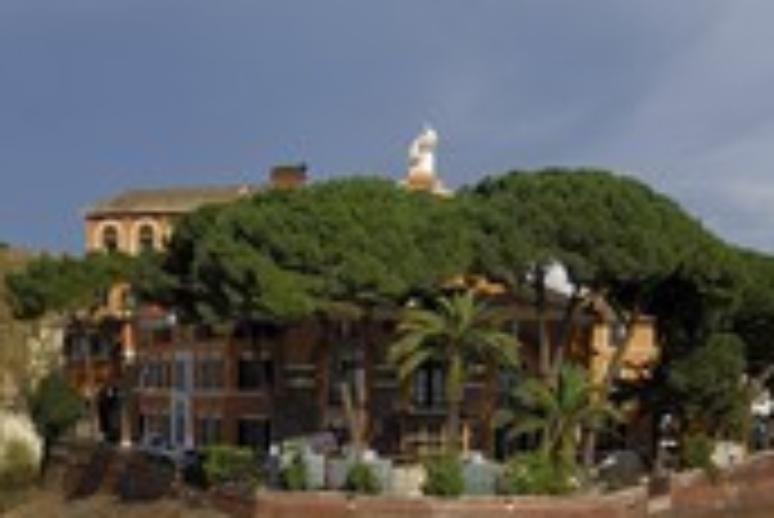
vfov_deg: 15.4
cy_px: 473
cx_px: 250
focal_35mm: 88
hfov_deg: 23.0
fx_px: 1894
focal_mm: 24
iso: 100
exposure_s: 1/200
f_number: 12
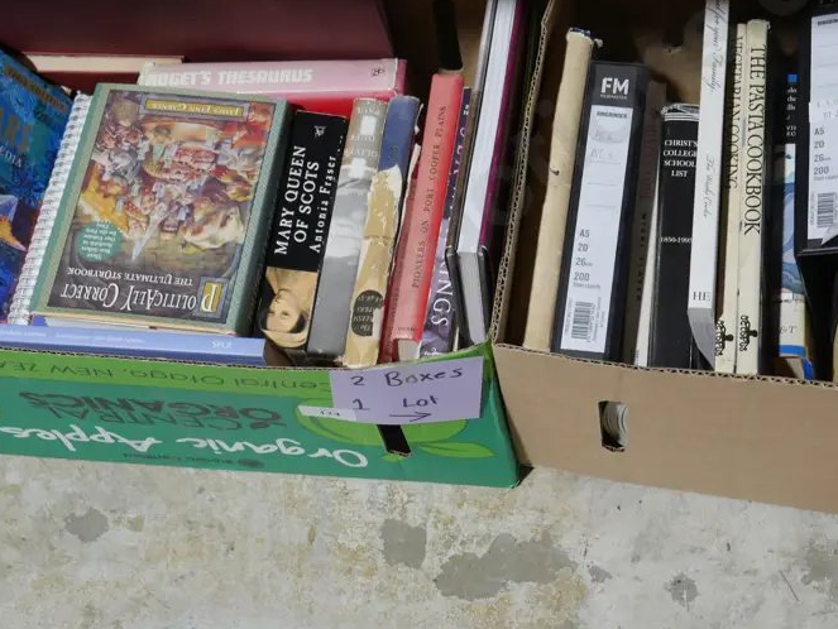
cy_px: 227
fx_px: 1720
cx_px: 459
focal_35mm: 71
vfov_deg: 20.7
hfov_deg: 27.4
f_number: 5.1
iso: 500
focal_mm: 23
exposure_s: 1/60
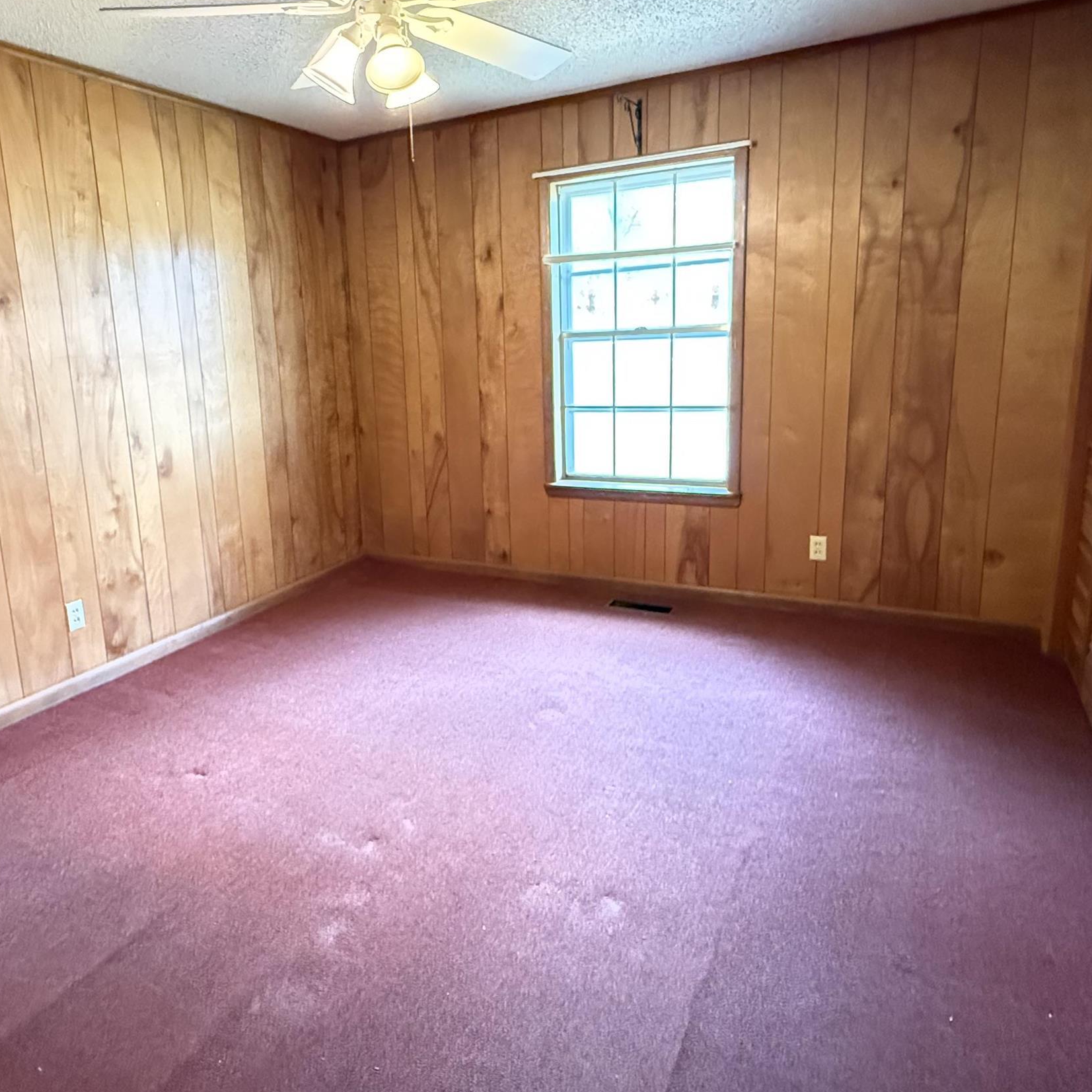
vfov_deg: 67.2
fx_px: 821
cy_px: 509
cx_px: 448
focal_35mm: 23
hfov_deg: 66.7
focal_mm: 2.22
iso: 1250
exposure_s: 1/60
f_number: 2.2
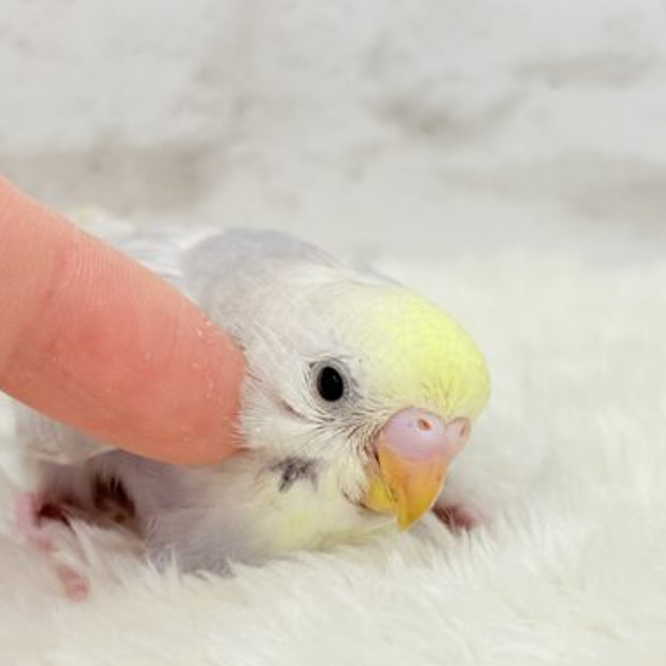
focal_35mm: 77
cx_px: 413
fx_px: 1676
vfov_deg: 22.4
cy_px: 408
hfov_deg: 22.4
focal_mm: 5.96
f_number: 1.6
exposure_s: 1/50
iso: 32
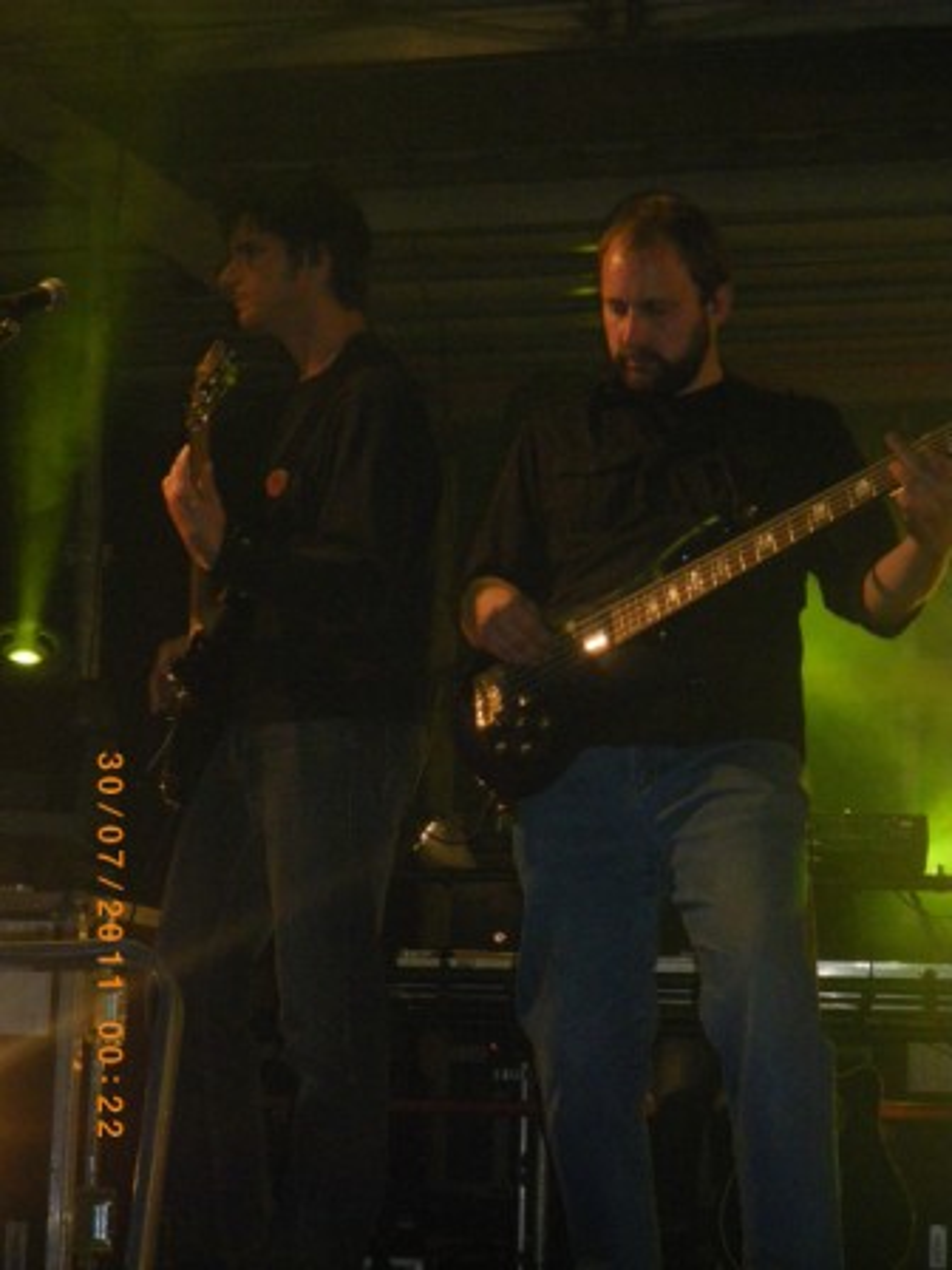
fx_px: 3410
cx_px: 476
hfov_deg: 15.9
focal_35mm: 93
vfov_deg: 21.1
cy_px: 635
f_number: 5.3
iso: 800
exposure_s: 1/100
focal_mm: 16.5
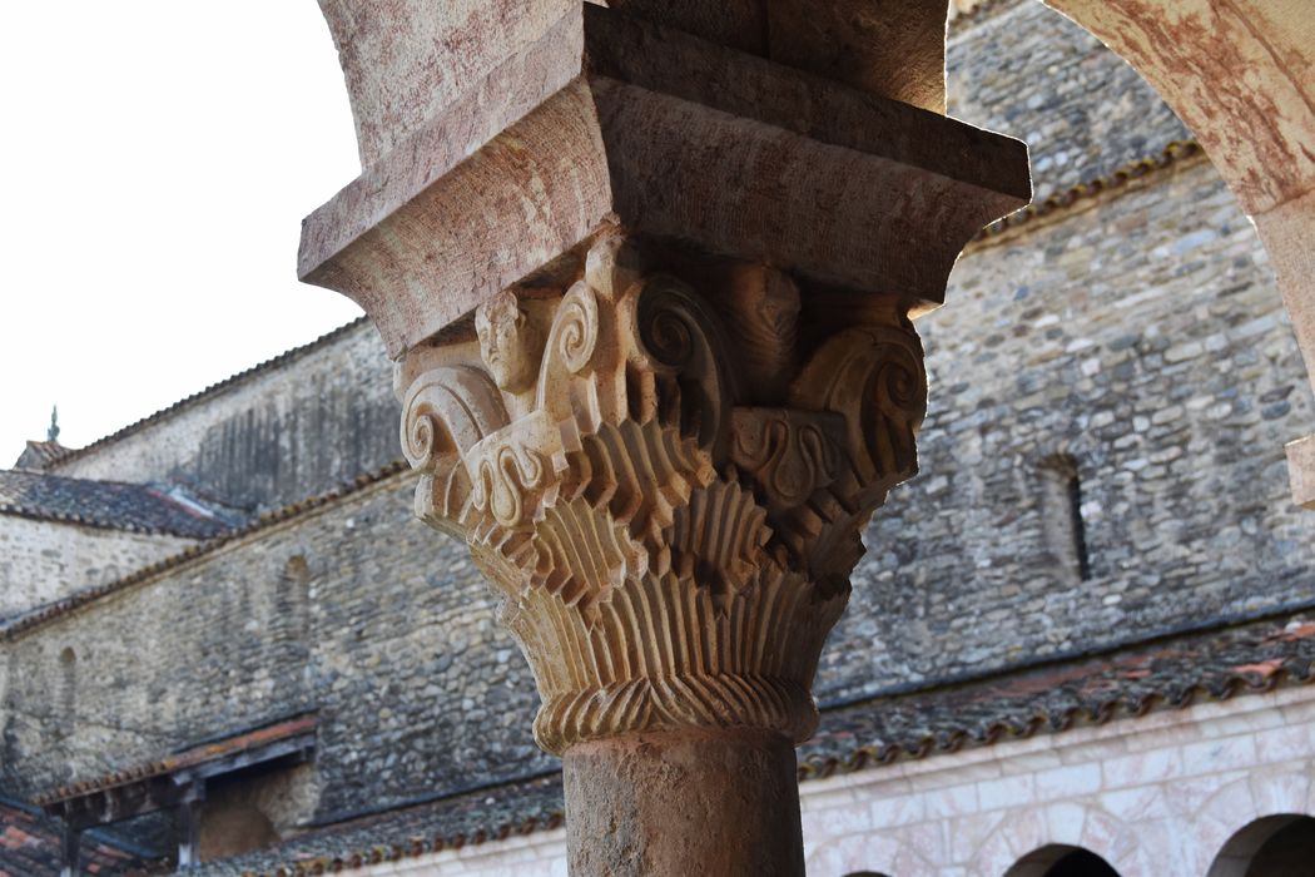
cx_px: 658
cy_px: 438
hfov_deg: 35.1
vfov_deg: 23.8
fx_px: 2082
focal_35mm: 57
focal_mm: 38
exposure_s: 1/200
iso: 400
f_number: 7.1
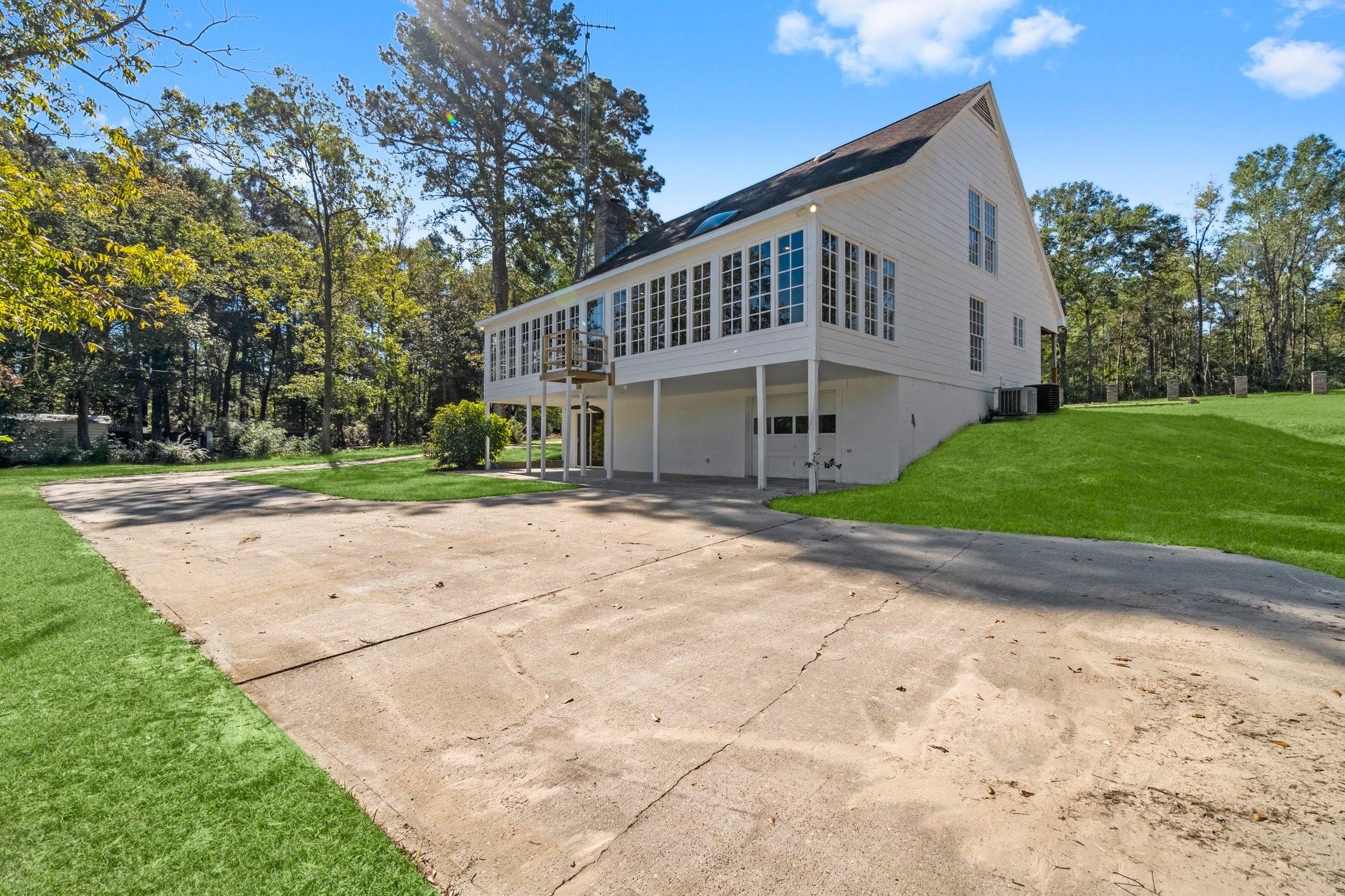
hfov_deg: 100.4
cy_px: 448
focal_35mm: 15
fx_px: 560
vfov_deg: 77.3
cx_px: 672
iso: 800
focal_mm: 10
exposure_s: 1/200
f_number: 10
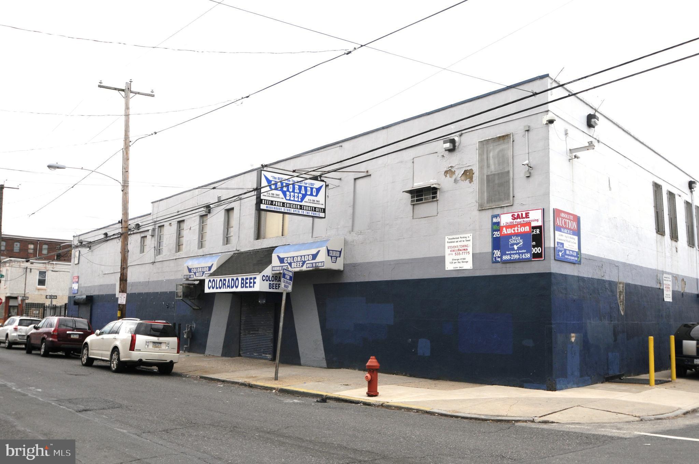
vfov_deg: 43.5
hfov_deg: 62.0
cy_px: 232
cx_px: 350
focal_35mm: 30
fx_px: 582
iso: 200
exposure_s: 1/200
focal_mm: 20
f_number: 7.1
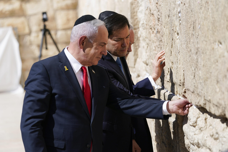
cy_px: 76
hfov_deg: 12.8
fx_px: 1020
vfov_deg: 8.5
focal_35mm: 161
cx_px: 114
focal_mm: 161
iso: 160
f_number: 5.6
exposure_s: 1/1250
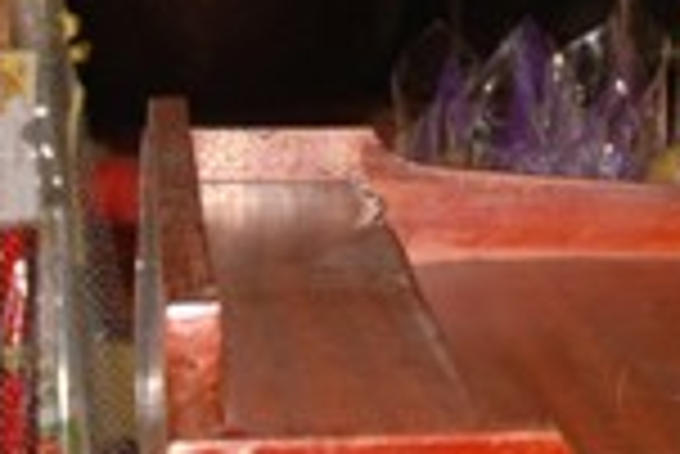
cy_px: -360
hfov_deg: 11.5
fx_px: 3235
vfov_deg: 7.8
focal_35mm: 171
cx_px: 1031
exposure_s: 1/60
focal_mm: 27
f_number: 4
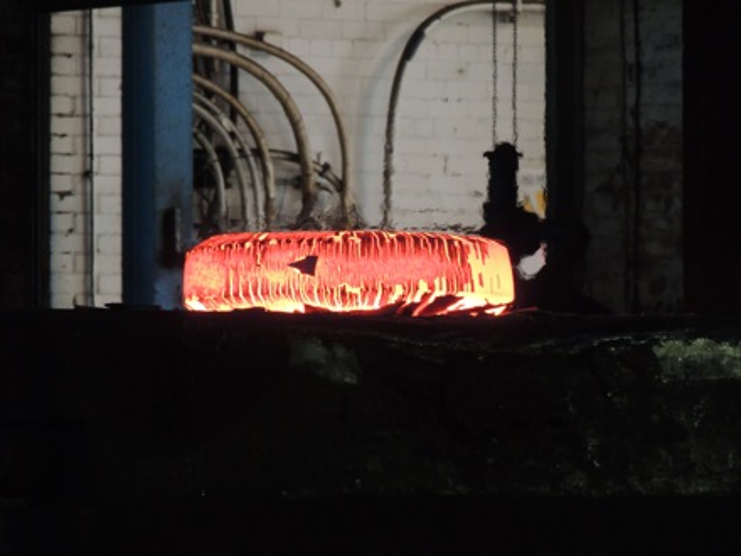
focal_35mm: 470
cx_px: 370
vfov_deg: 3.2
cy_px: 278
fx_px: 10061
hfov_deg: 4.2
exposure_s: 1/50
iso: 800
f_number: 4.9
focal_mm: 83.8
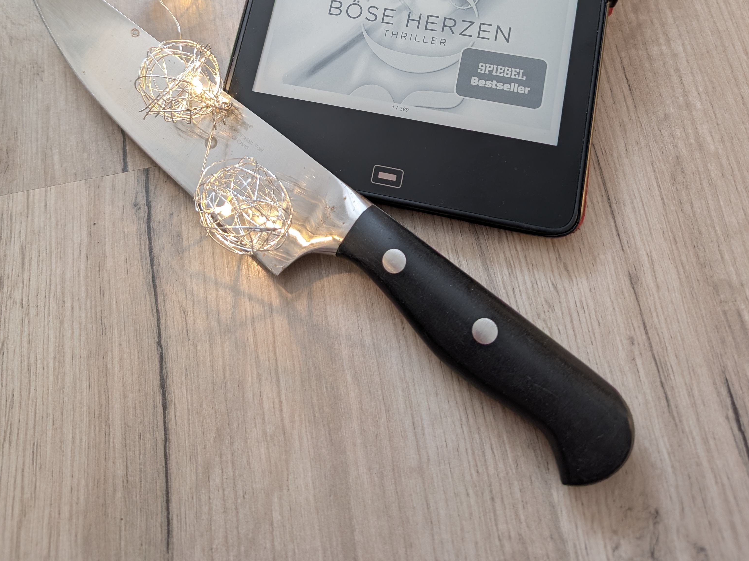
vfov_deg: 41.9
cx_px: 374
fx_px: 692
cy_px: 99
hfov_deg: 56.8
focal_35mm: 32
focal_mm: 6.9
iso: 191
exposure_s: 1/60
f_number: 1.68
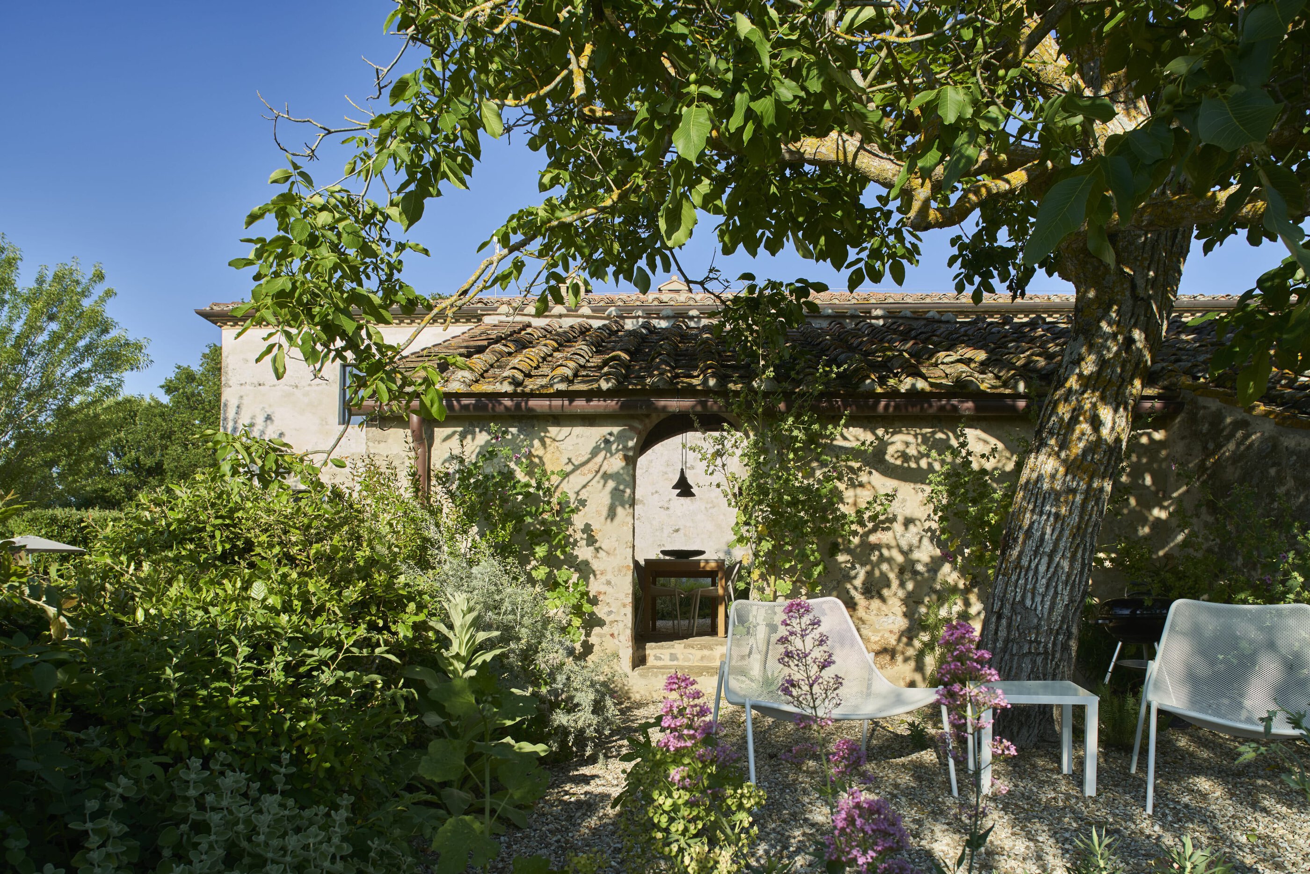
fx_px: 873
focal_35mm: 24
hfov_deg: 73.7
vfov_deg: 53.1
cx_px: 655
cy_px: 437
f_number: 9
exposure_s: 1/40
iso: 100
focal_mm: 24
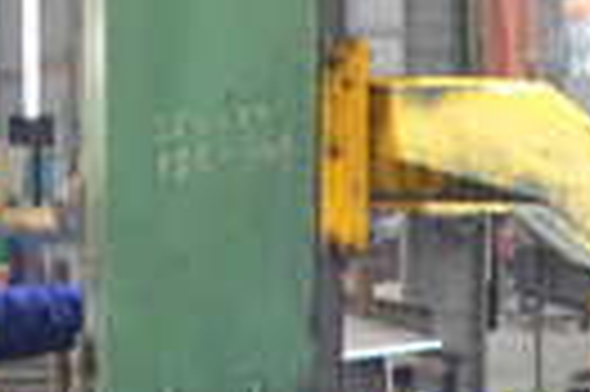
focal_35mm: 205
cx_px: 513
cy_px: 374
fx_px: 3356
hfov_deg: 10.0
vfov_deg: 6.7
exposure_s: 1/13
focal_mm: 28
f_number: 4.5
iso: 1600
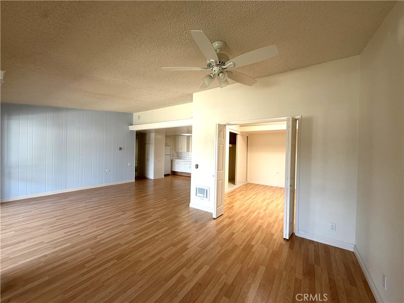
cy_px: 152
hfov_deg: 102.1
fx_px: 163
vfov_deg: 85.7
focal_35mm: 14
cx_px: 202
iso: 125
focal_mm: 2.22
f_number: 2.2
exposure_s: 1/121
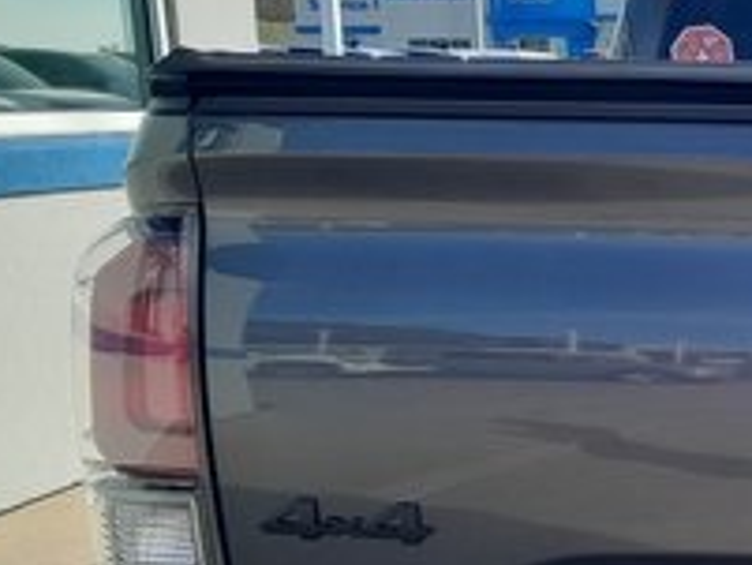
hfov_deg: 20.0
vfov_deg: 16.8
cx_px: 1085
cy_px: 572
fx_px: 1869
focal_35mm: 86
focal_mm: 4
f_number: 1.8
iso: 40
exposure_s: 1/137
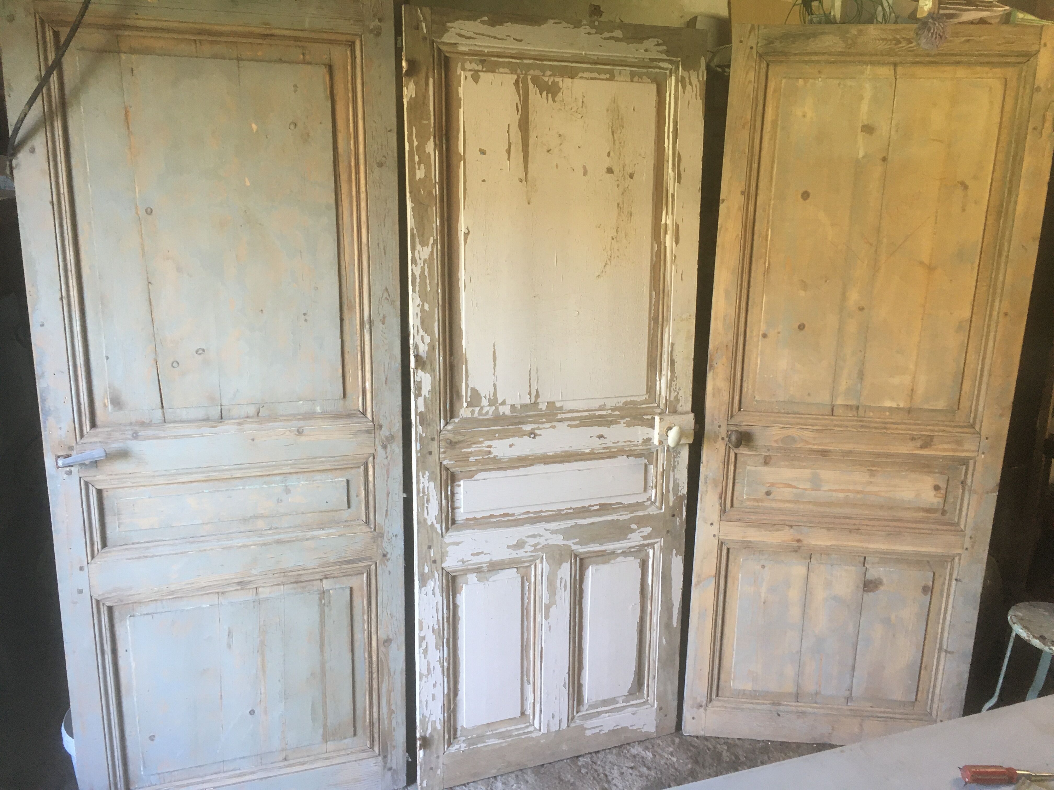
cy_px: 395
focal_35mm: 29
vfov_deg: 48.2
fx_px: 883
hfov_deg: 61.7
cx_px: 527
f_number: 2.2
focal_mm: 4.15
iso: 100
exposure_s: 1/33
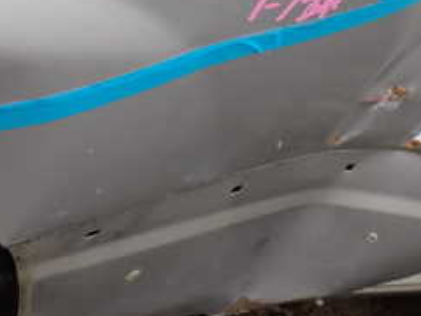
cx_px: 230
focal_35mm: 75
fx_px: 912
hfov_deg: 26.0
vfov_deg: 19.0
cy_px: -9
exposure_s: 1/125
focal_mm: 5.4
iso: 100
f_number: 3.2
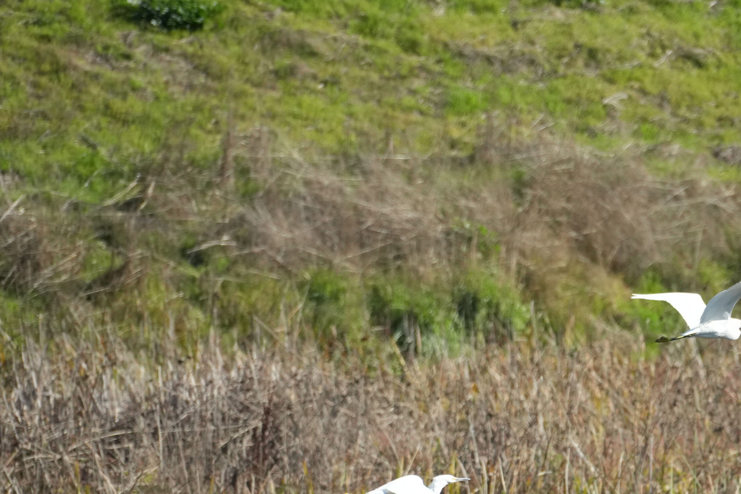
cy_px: 483
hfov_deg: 3.5
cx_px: 561
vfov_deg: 2.3
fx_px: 12184
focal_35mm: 592
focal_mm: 300
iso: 1600
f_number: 7.1
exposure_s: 1/2500
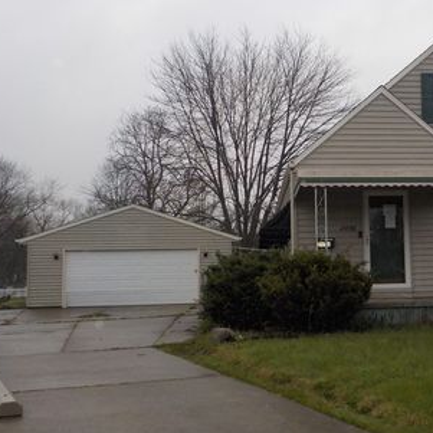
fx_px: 623
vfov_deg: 38.3
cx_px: 338
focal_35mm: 44
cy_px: 211
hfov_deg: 37.2
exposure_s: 1/30
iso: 320
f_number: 3.3
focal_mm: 4.1
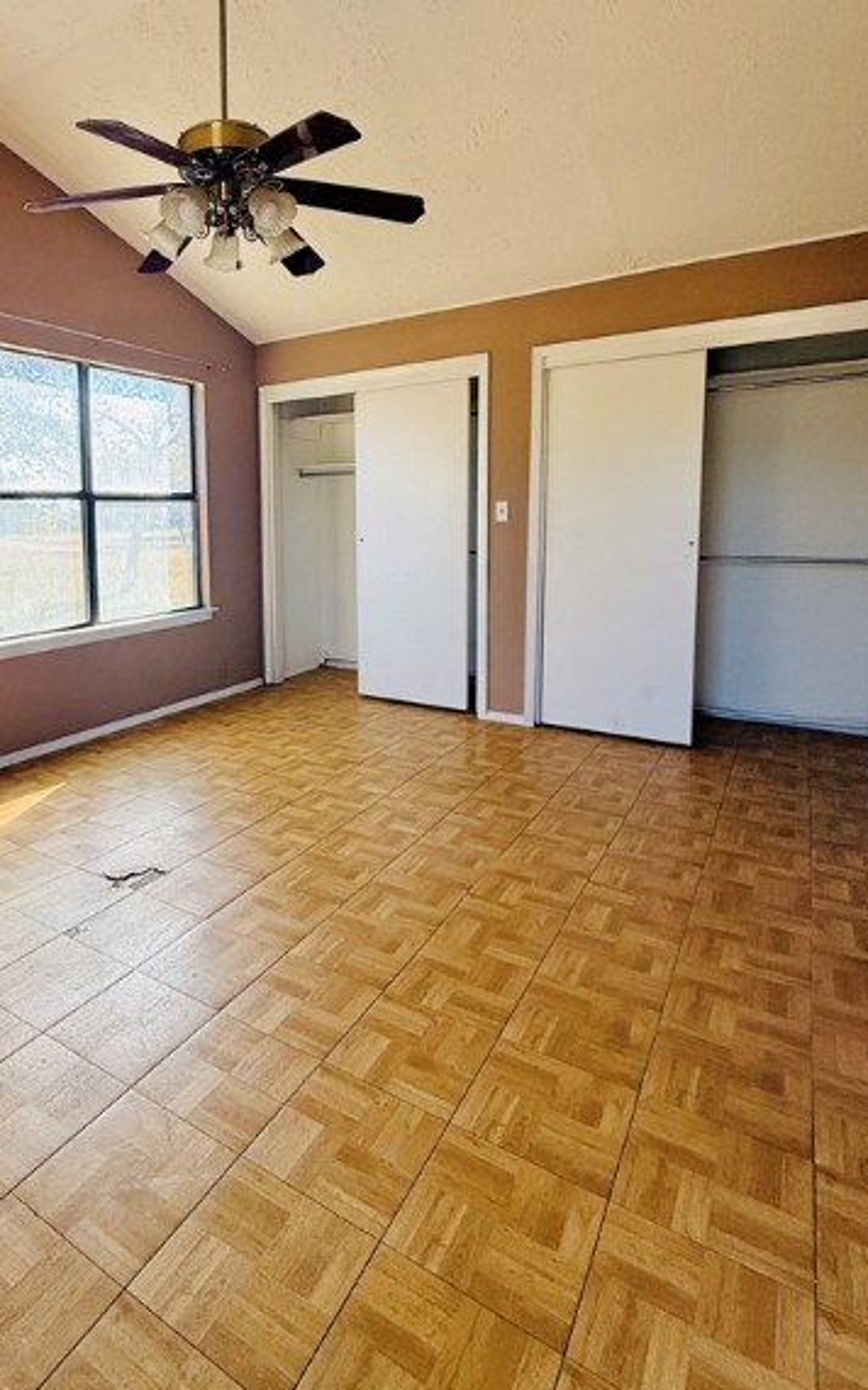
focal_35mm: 20
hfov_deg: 58.0
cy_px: 585
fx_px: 757
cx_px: 273
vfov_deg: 84.4
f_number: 2.2
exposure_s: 1/132
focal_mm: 2.22
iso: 64
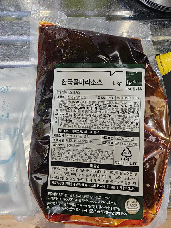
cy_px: 114
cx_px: 86
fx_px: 151
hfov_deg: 58.9
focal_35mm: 23
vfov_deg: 73.9
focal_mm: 5.4
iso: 500
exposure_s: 1/60
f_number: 1.8
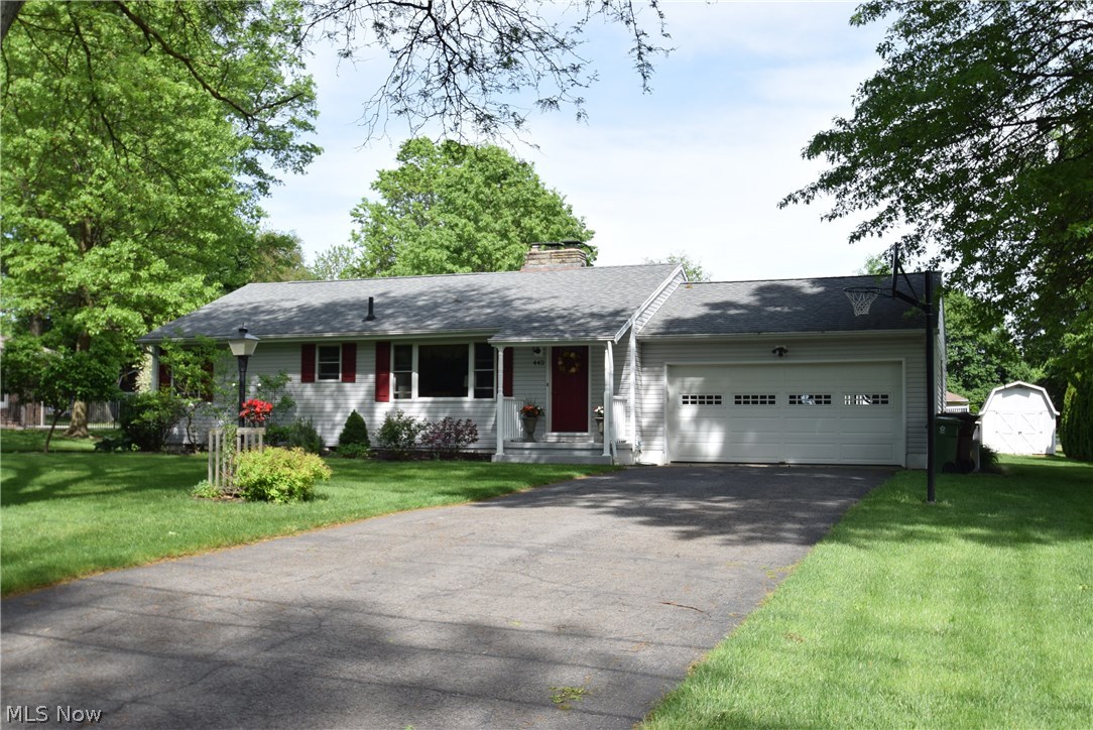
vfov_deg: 36.9
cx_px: 546
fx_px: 1094
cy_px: 365
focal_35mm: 36
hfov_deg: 53.1
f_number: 9
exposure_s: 1/320
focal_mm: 24
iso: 400
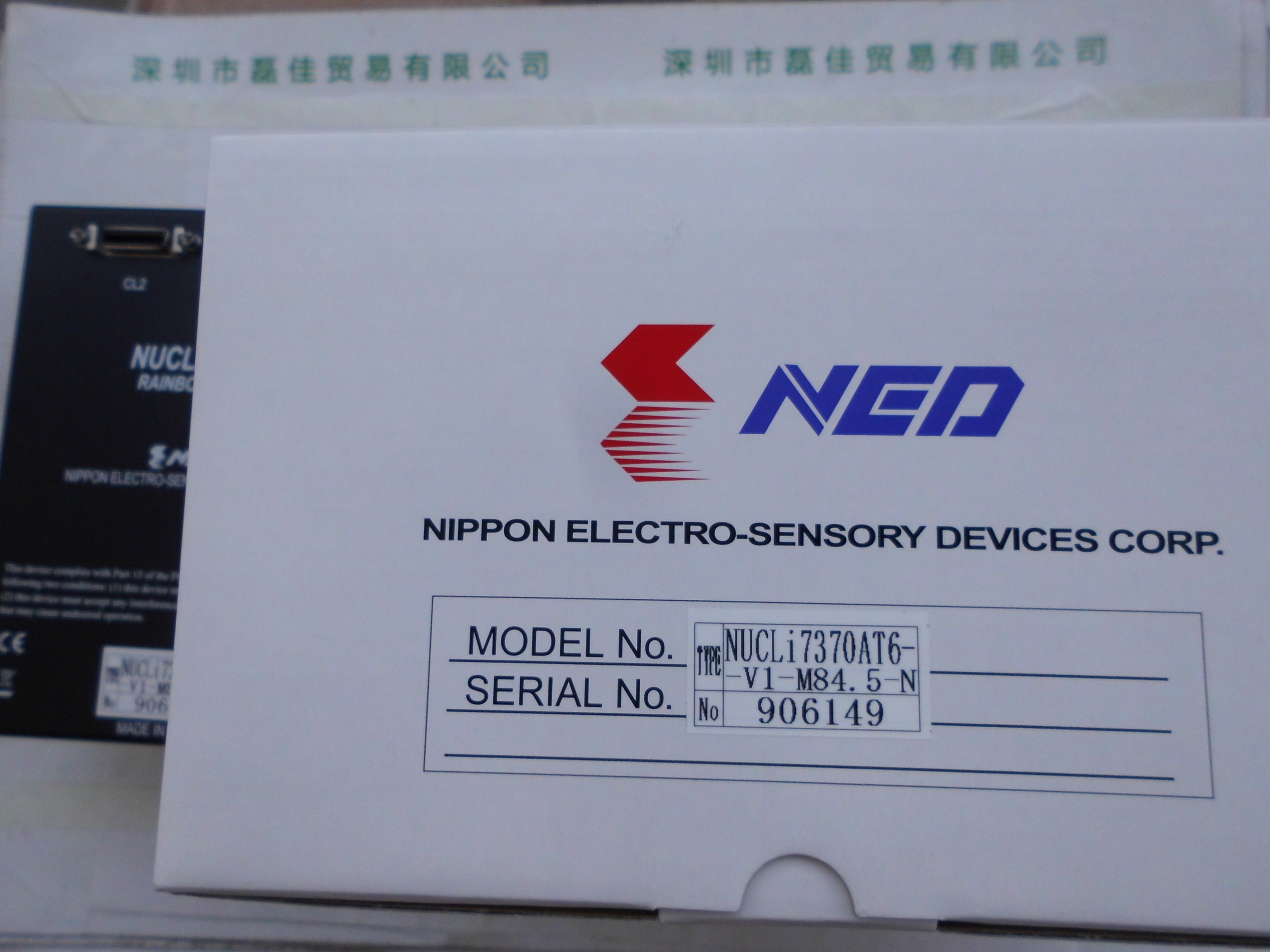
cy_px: 476
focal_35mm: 26
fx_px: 954
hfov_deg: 67.3
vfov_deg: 53.1
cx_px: 635
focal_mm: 4.6
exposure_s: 1/449
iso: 100
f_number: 8
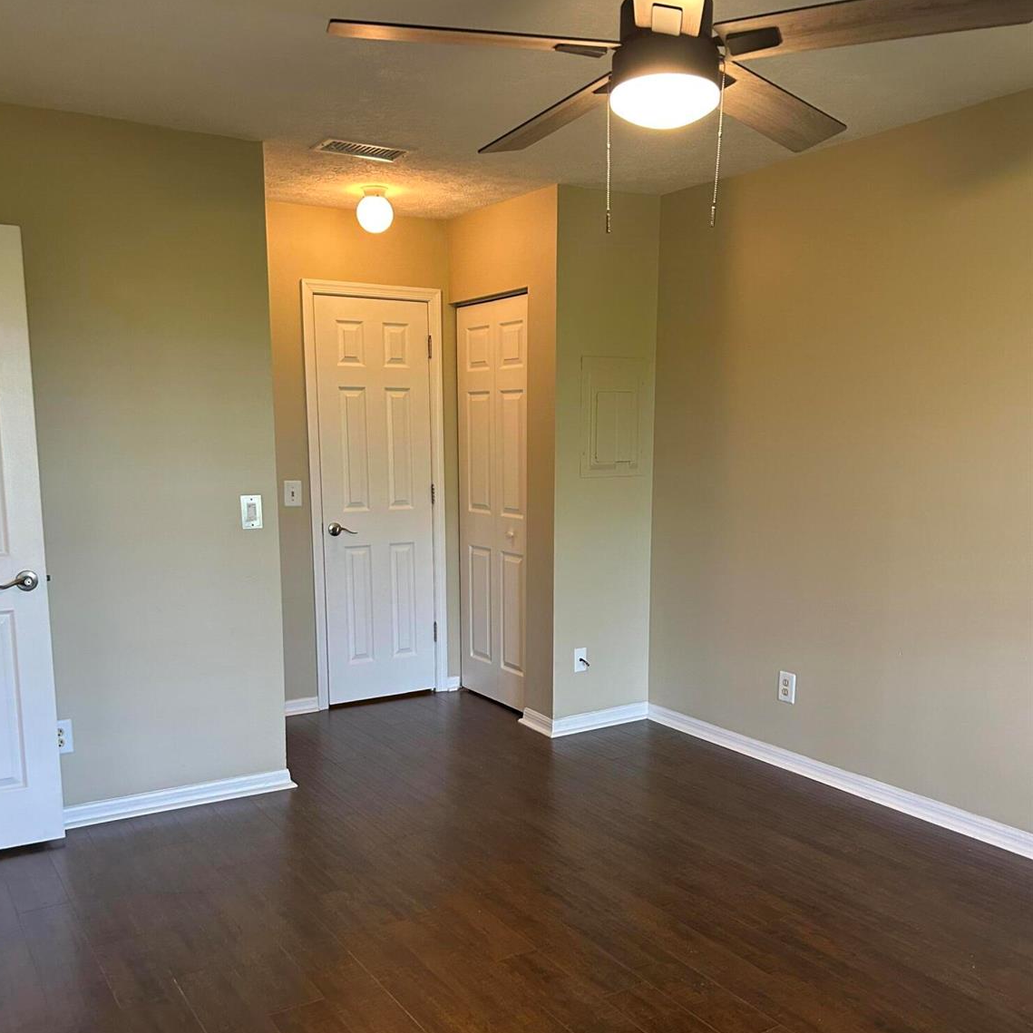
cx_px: 512
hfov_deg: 52.5
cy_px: 604
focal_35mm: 31
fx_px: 1047
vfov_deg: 52.3
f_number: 1.5
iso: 250
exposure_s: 1/60
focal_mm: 5.7
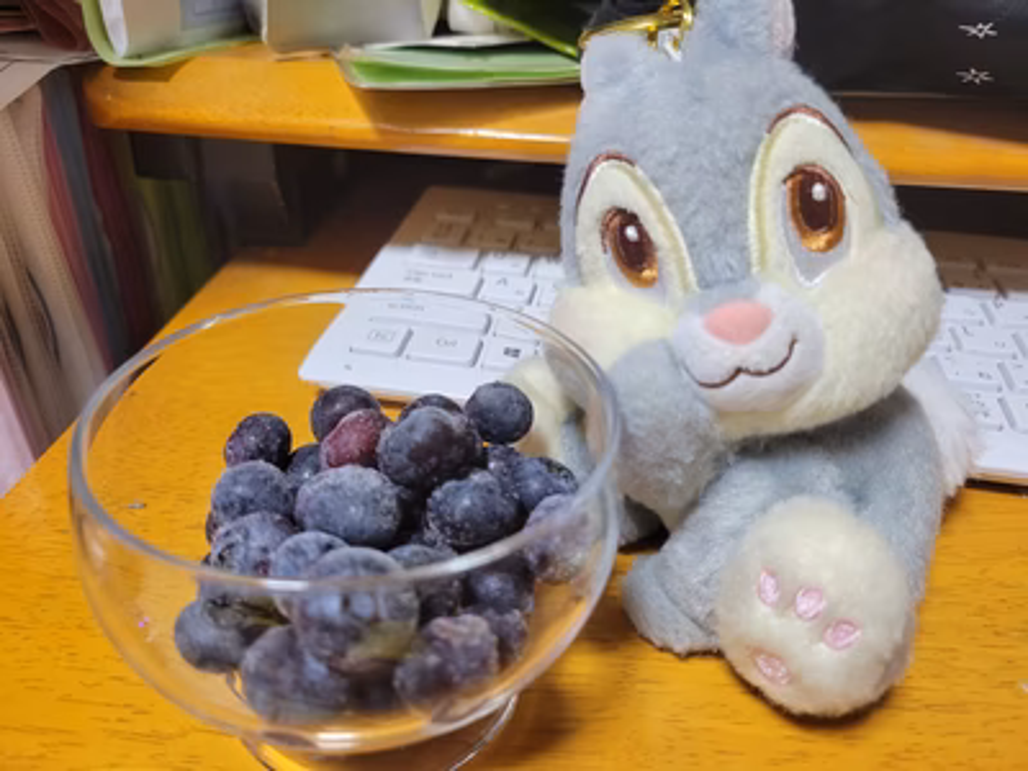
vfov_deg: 53.1
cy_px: 386
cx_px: 514
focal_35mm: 26
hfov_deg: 67.3
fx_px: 772
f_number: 1.8
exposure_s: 1/40
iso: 320
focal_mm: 5.4
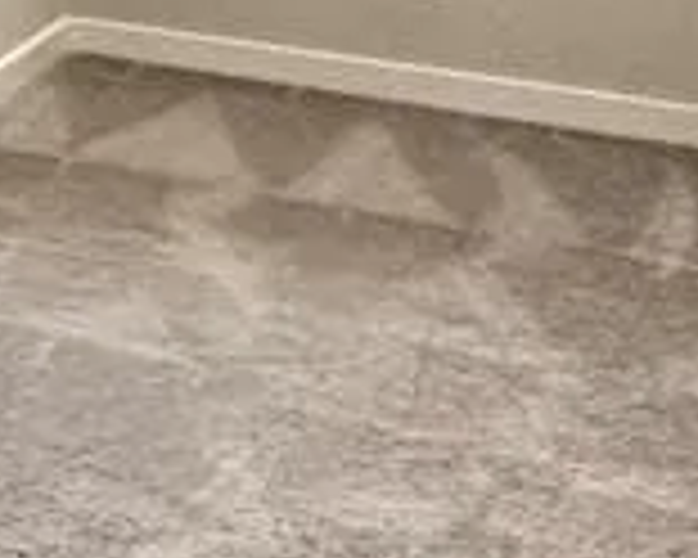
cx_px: -1423
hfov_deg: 11.3
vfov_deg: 15.4
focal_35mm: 90
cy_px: -349
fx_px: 1859
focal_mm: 2.22
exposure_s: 1/120
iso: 250
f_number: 2.2
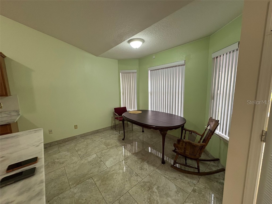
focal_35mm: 14
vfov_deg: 85.7
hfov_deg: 102.1
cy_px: 102
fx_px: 110
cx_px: 136
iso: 200
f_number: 2.2
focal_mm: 2.22
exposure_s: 1/120
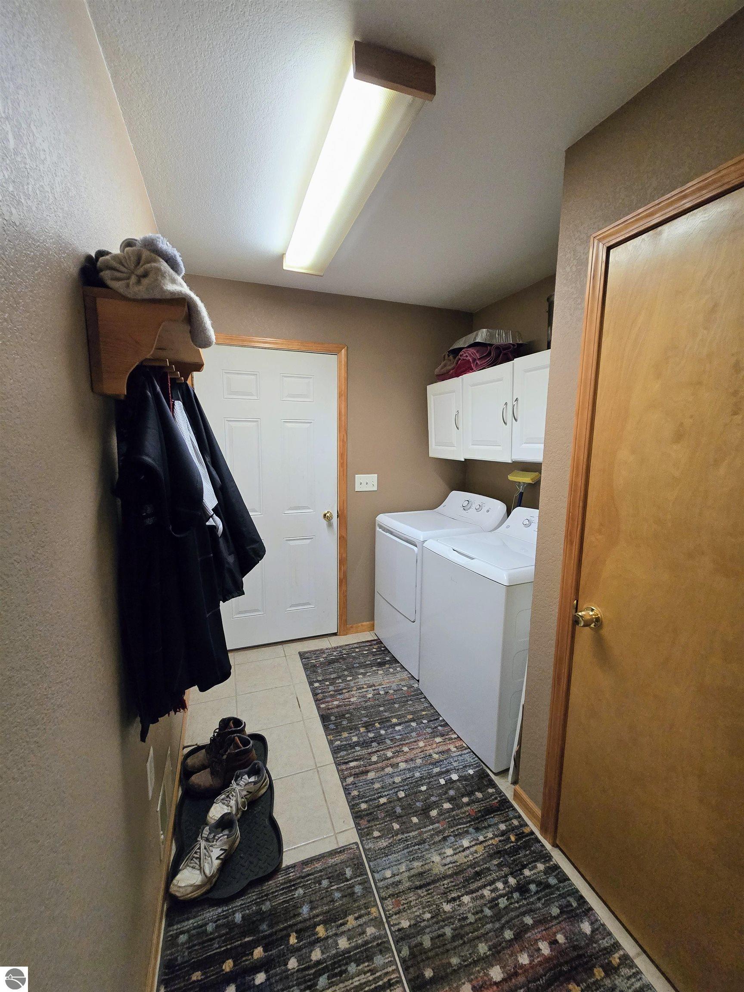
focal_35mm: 13
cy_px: 496
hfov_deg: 89.9
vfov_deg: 106.2
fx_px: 373
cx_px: 372
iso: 500
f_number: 2.2
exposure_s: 1/60
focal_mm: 2.2
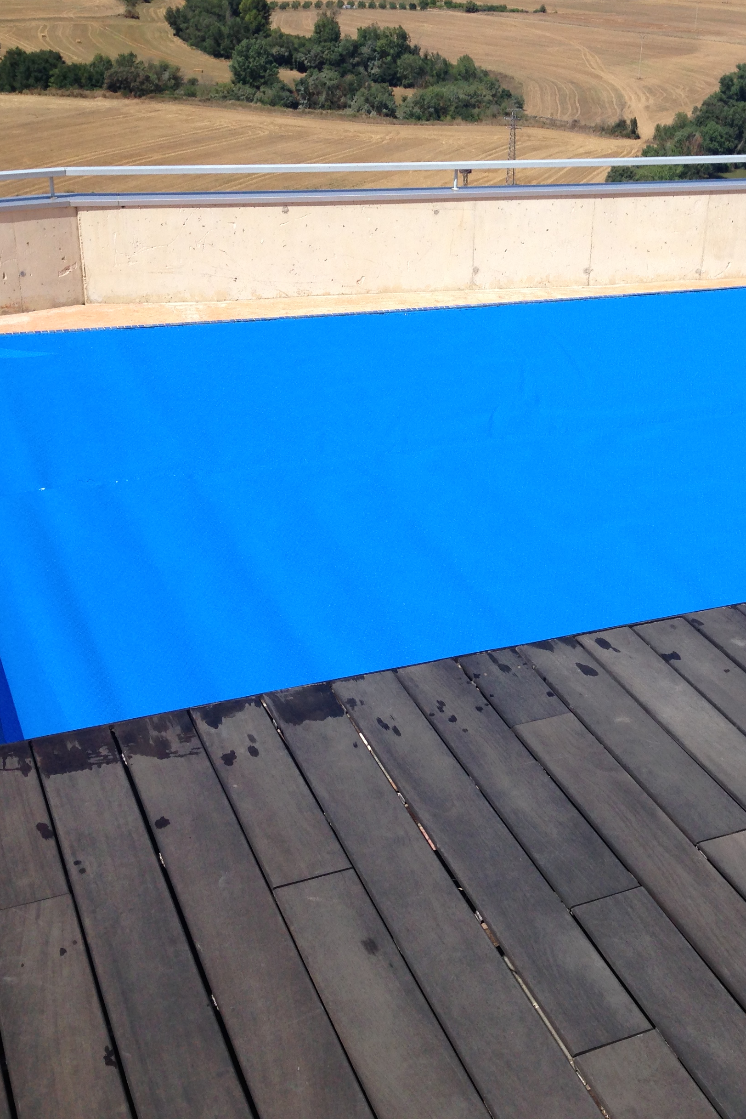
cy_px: 558
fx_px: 1429
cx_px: 586
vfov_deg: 42.7
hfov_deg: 28.7
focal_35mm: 46
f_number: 2.4
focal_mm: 4.13
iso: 50
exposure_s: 1/1695
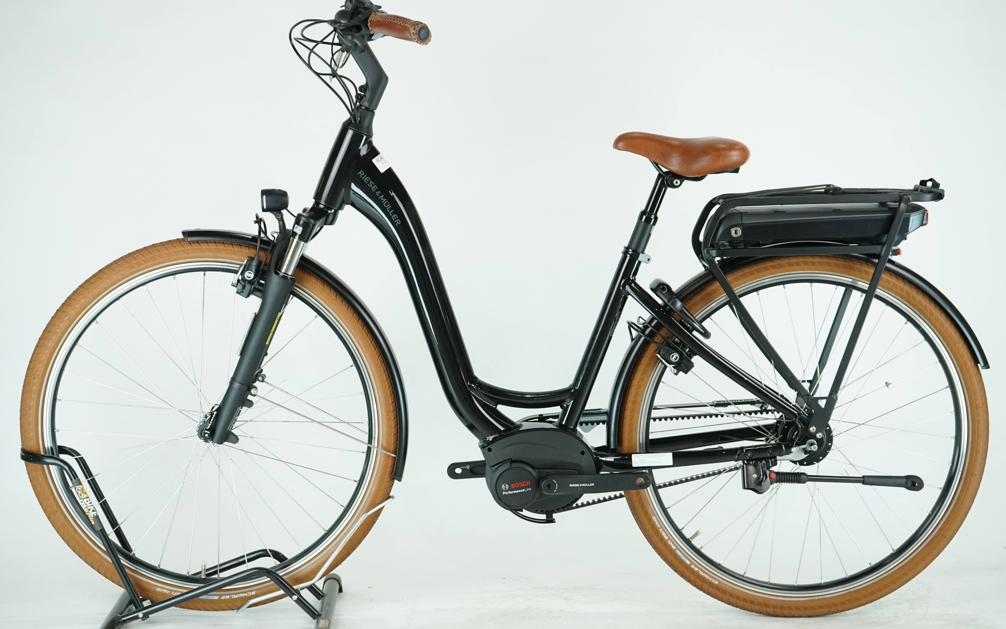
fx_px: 1645
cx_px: 506
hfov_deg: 34.0
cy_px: 316
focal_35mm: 60
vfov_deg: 21.6
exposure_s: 1/200
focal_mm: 58
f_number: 5.6
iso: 1600
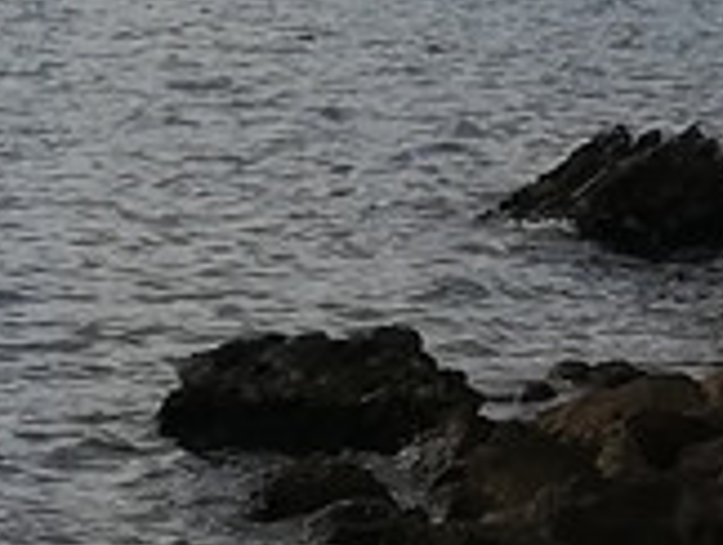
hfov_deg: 8.0
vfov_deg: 6.0
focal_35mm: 243
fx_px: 5083
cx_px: -399
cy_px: -340
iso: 50
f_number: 2.2
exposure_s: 1/1497
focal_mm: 3.81
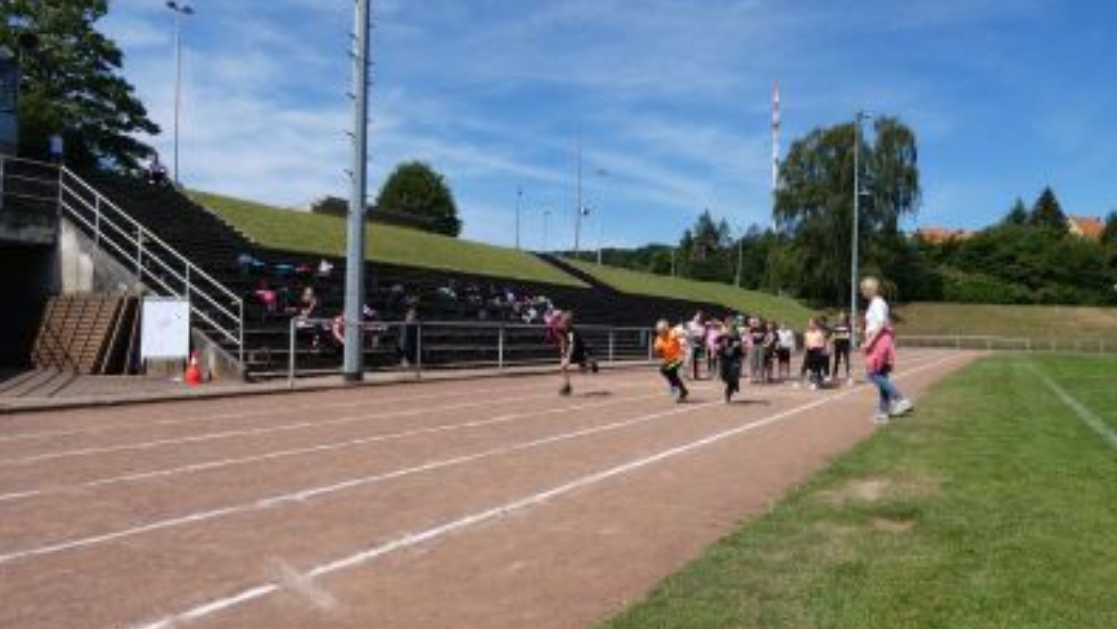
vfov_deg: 51.5
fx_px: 652
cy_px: 322
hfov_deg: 81.2
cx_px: 558
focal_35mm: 22
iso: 80
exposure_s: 1/800
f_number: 4
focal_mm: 3.6
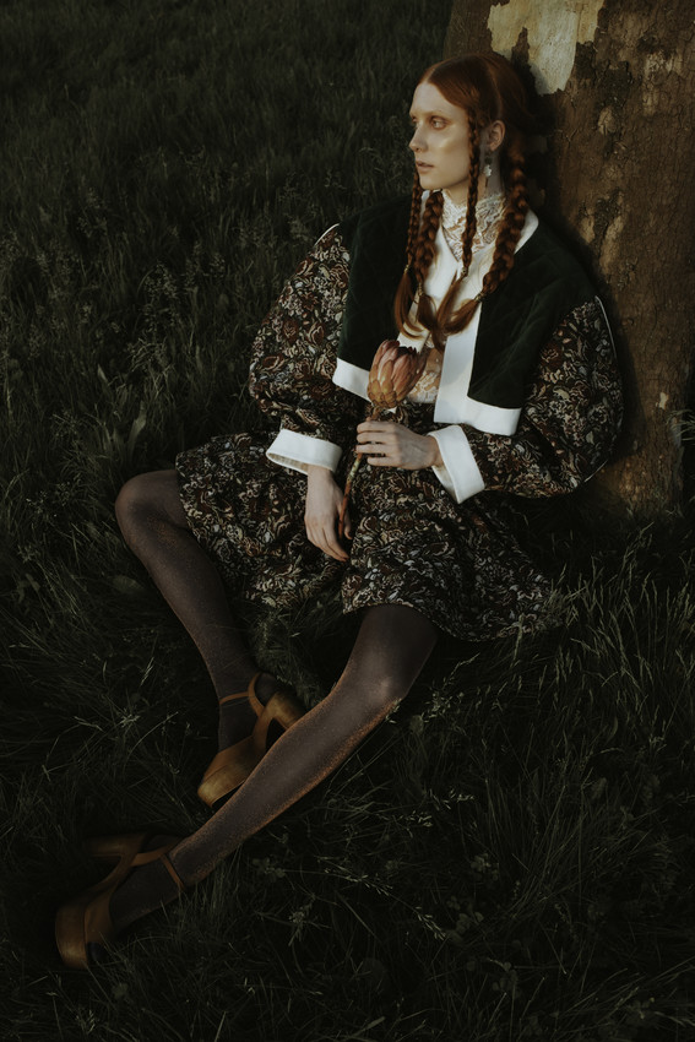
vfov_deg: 54.4
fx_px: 1013
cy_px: 521
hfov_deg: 37.9
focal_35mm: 35
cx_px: 348
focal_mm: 35
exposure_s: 1/200
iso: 640
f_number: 5
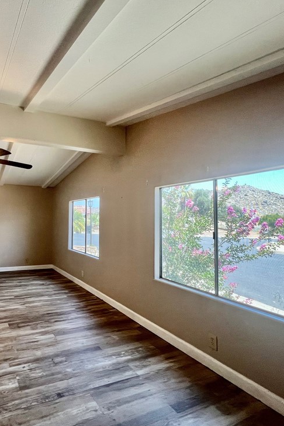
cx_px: 74
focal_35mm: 19
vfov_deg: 86.9
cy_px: 209
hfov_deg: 61.3
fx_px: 225
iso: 160
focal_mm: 1.57
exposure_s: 1/120
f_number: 1.8
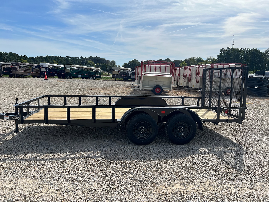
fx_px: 202
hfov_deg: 67.3
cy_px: 101
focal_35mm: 26
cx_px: 134
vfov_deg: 53.1
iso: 50
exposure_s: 1/6579
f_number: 1.5
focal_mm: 5.7
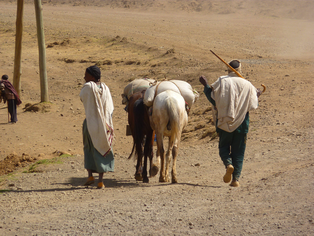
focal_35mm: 300
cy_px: 118
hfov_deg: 6.6
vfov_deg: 5.0
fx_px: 2721
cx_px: 157
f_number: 4.9
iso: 80
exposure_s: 1/400
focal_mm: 49.2
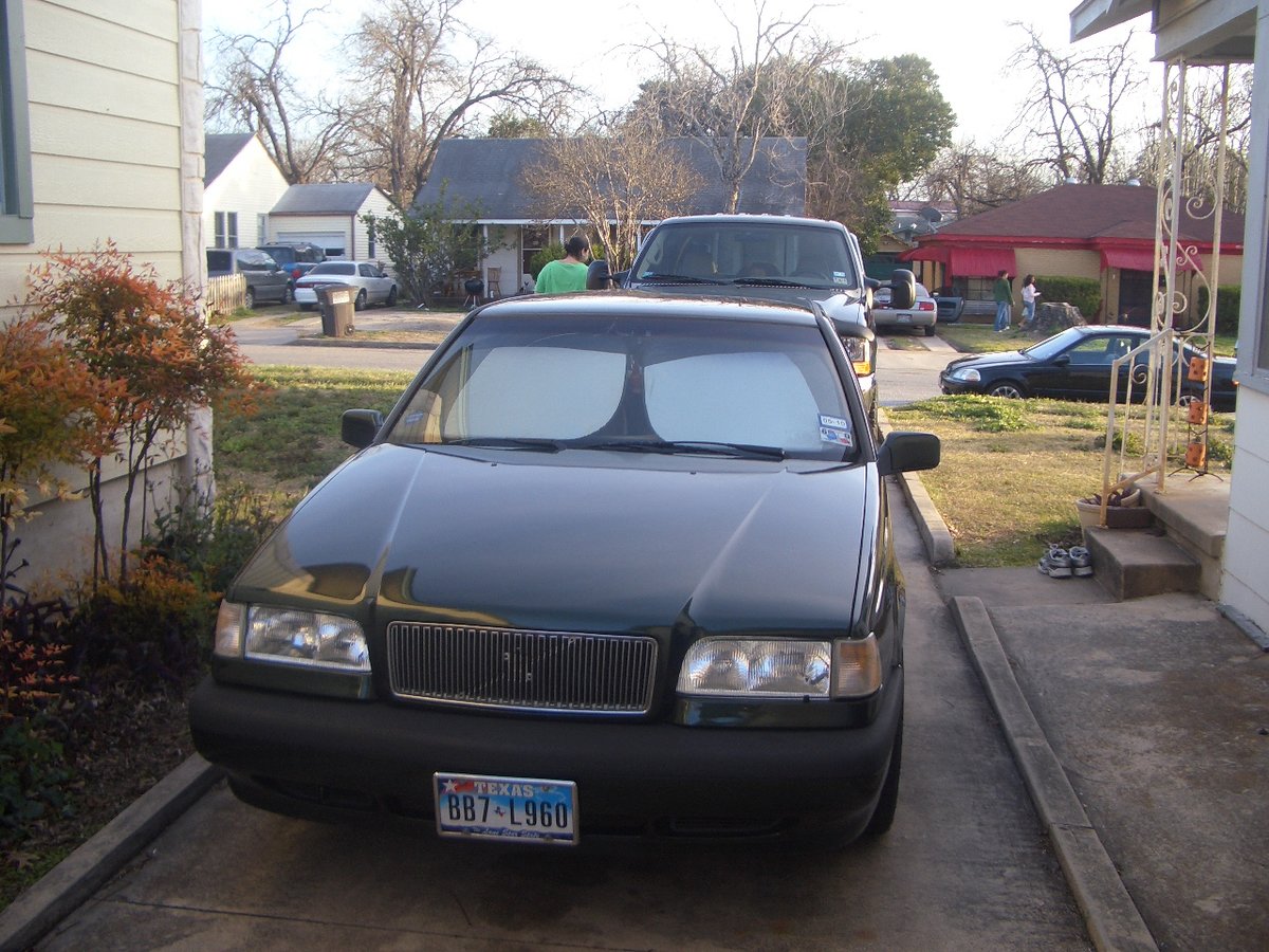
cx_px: 634
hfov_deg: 52.6
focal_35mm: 35
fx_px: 1283
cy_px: 476
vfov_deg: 40.7
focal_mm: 5.8
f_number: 2.6
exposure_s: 1/100
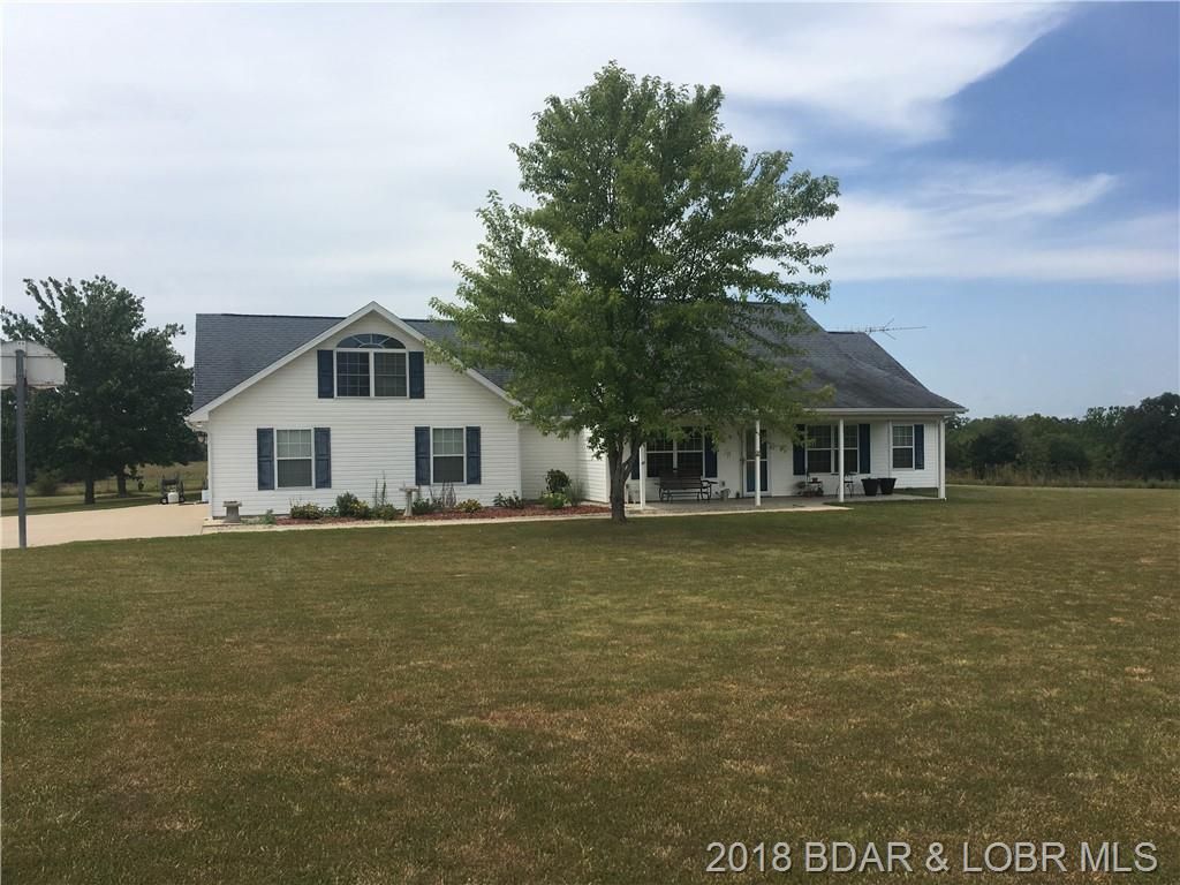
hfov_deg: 61.7
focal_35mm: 29
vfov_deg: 48.2
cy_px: 442
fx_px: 989
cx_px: 590
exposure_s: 1/2137
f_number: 2.2
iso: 25
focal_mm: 4.15
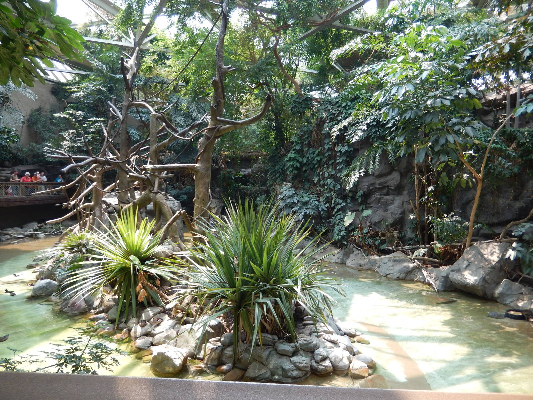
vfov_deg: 54.9
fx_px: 385
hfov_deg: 69.4
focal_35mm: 25
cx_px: 266
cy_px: 200
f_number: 3.4
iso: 125
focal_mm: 4.5
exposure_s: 1/80
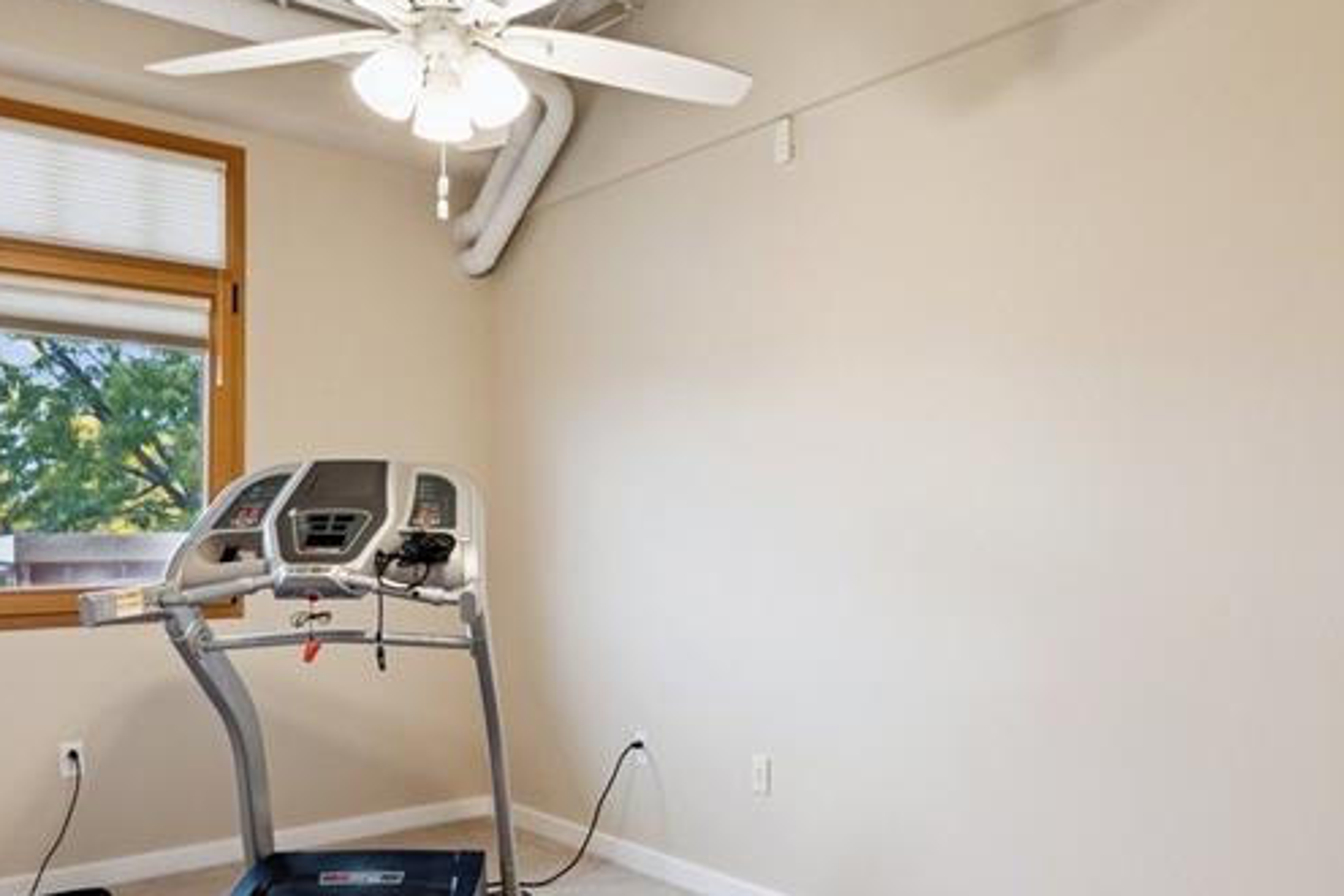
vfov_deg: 42.2
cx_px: 752
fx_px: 1157
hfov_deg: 60.1
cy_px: 521
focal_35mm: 31
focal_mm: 15
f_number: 11
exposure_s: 1/6
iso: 800
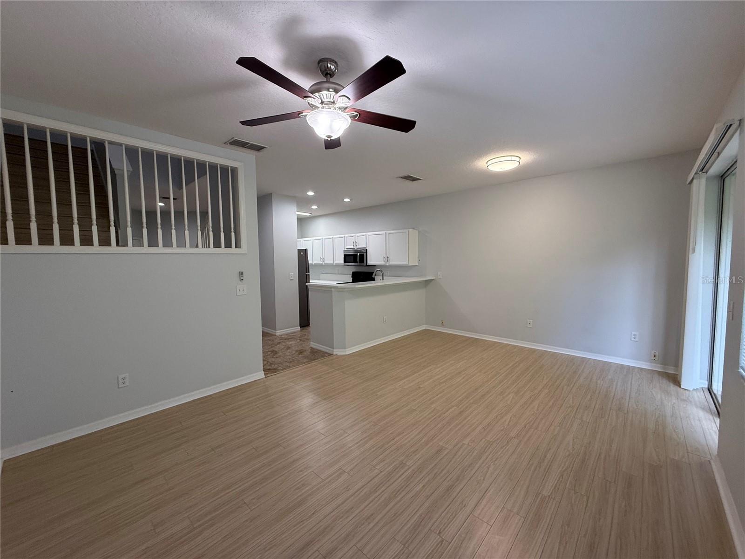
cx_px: 372
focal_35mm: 14
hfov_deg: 102.1
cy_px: 280
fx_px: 301
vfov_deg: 85.7
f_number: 2.2
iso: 200
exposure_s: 1/120
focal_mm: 2.22
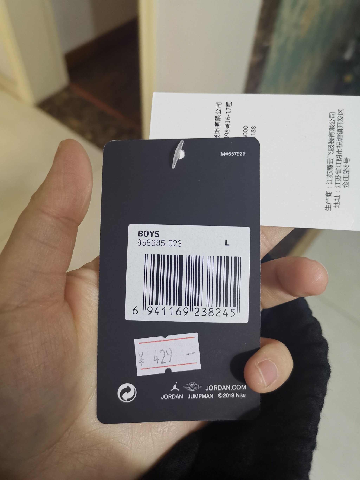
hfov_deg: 51.4
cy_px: 240
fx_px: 374
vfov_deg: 65.3
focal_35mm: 27
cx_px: 180
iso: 320
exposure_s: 1/50
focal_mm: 4.75
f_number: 1.8
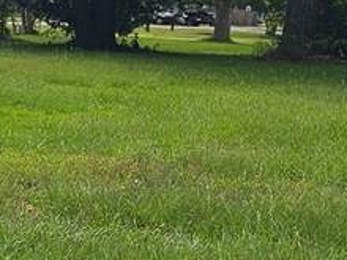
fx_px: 1343
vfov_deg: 11.0
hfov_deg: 14.7
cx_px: 114
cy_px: 20
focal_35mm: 134
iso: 10
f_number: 1.7
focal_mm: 6.3
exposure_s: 1/1258
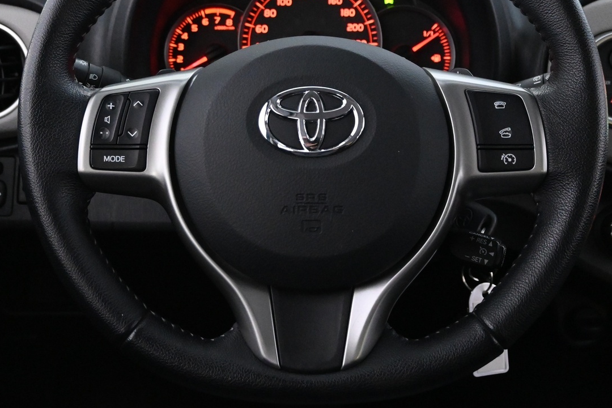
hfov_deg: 36.2
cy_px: 128
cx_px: 312
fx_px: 937
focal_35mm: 55
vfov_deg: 24.4
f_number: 4.2
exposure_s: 1/40
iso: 5000
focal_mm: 24.5
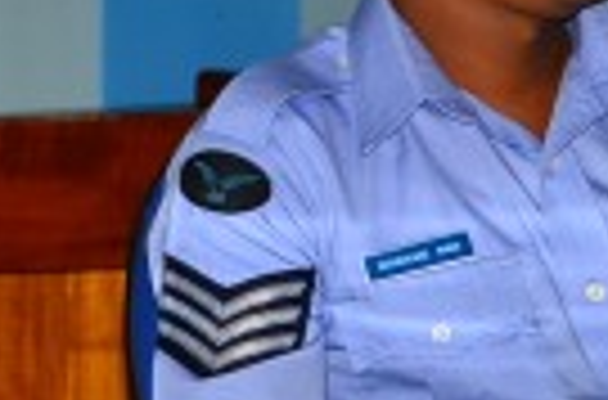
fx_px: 7308
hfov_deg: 4.7
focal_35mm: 434
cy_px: -65
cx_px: -306
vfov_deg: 3.1
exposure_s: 1/80
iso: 250
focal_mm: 65
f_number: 5.6
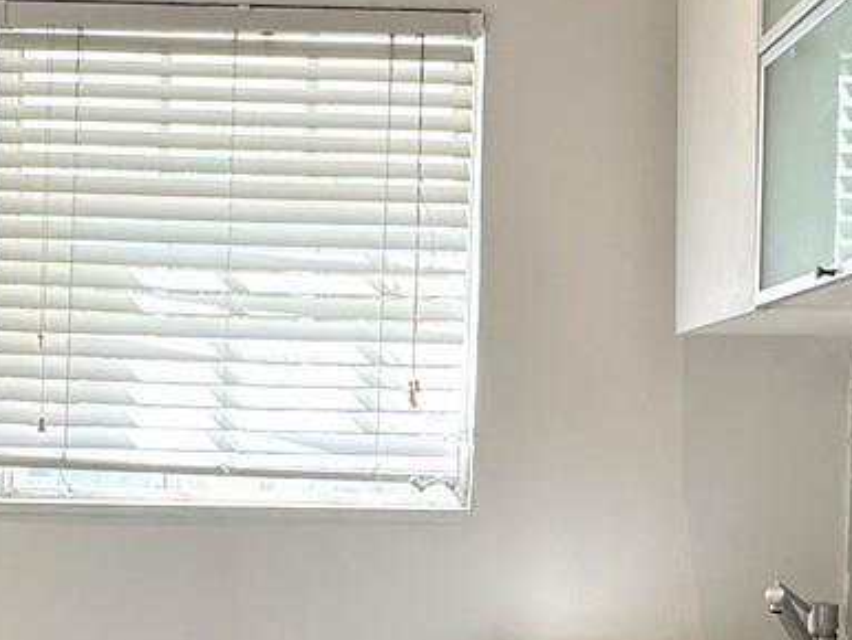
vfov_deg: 25.0
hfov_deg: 33.1
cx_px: 338
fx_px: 1428
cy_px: 463
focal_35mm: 58
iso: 40
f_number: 2.2
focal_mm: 2.22
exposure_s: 1/175
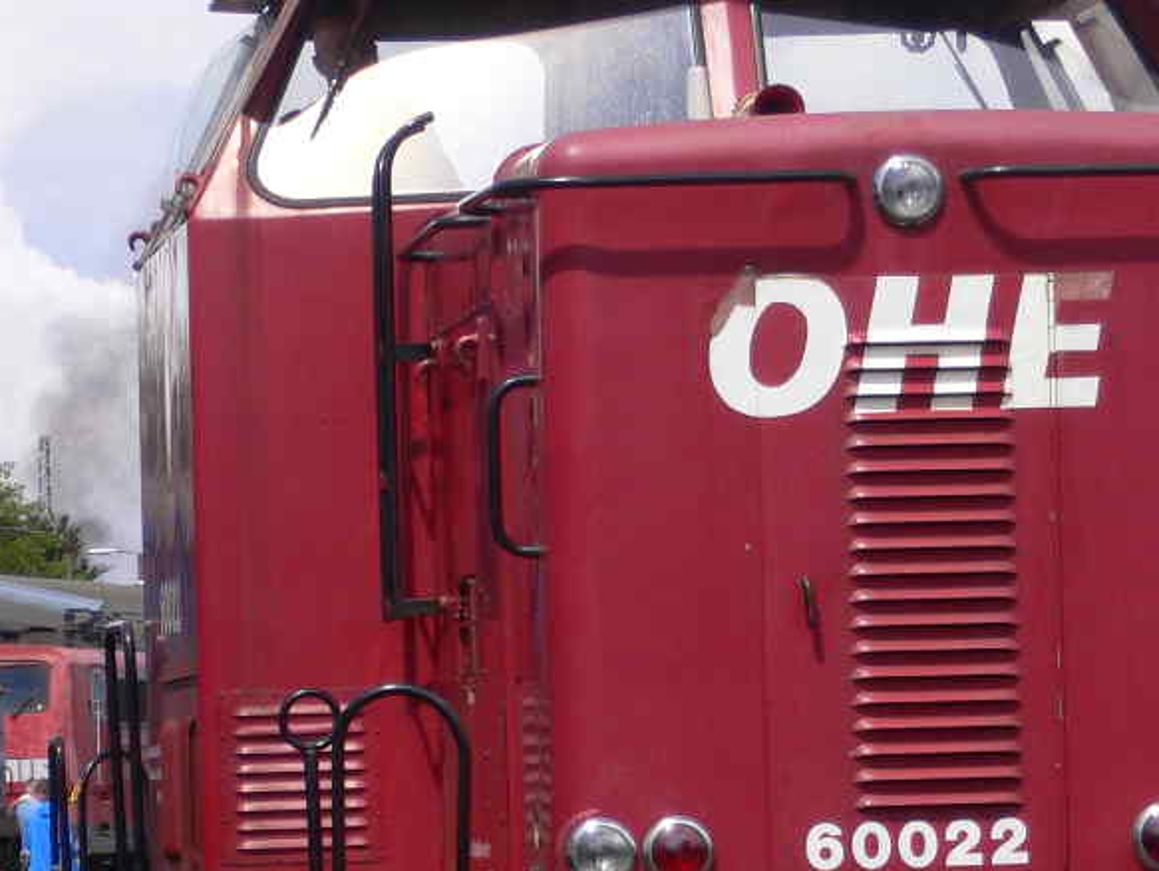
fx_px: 7236
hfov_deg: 9.2
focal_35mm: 216
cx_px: 666
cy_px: 656
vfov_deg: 6.9
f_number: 5
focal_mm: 17.4
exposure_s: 1/640
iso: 100
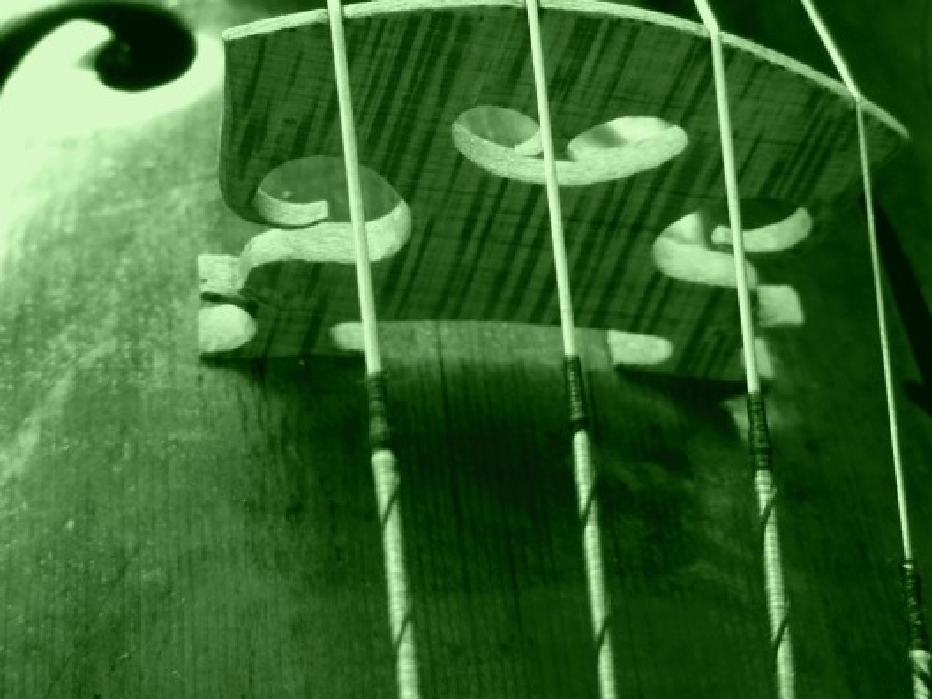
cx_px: 397
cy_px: 235
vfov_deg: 17.9
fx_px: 2208
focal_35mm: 82
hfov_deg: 23.8
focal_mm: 11
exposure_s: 1/13
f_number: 4.5
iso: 400
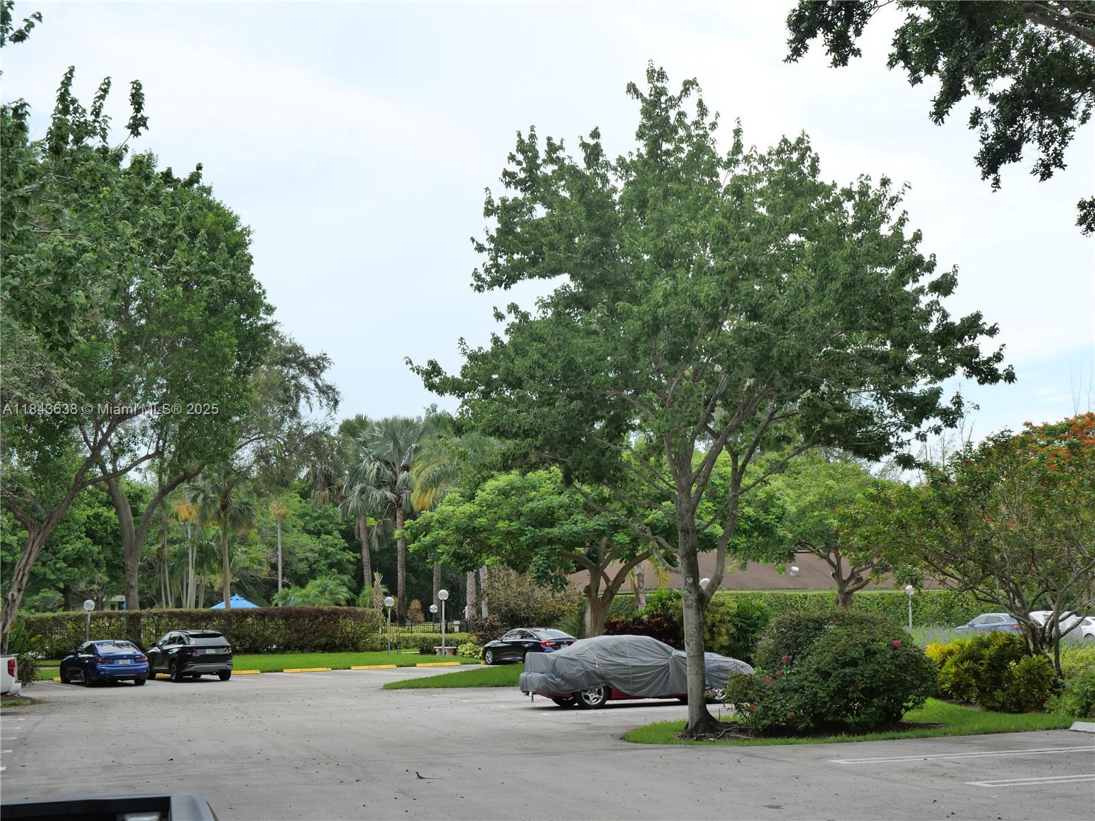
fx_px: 1582
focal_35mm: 50
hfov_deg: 38.2
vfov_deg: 29.1
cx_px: 548
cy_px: 410
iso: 200
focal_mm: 25
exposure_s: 1/500
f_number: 5.6
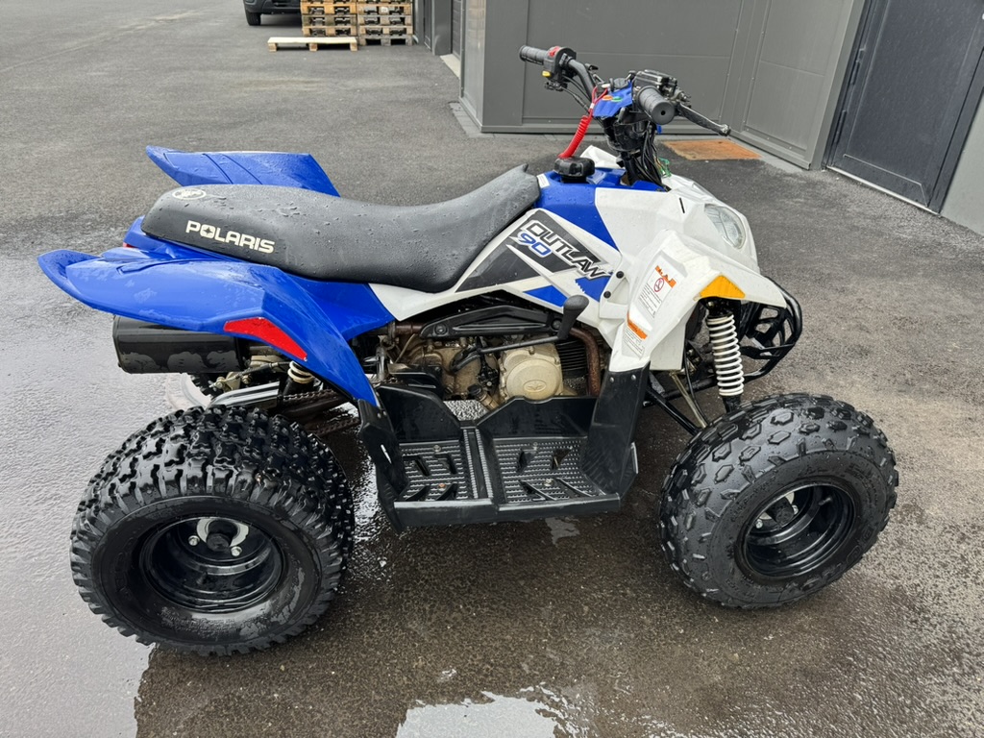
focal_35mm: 24
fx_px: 682
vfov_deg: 56.8
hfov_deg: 71.6
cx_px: 492
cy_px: 369
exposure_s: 1/249
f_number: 1.78
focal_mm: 6.76
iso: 64
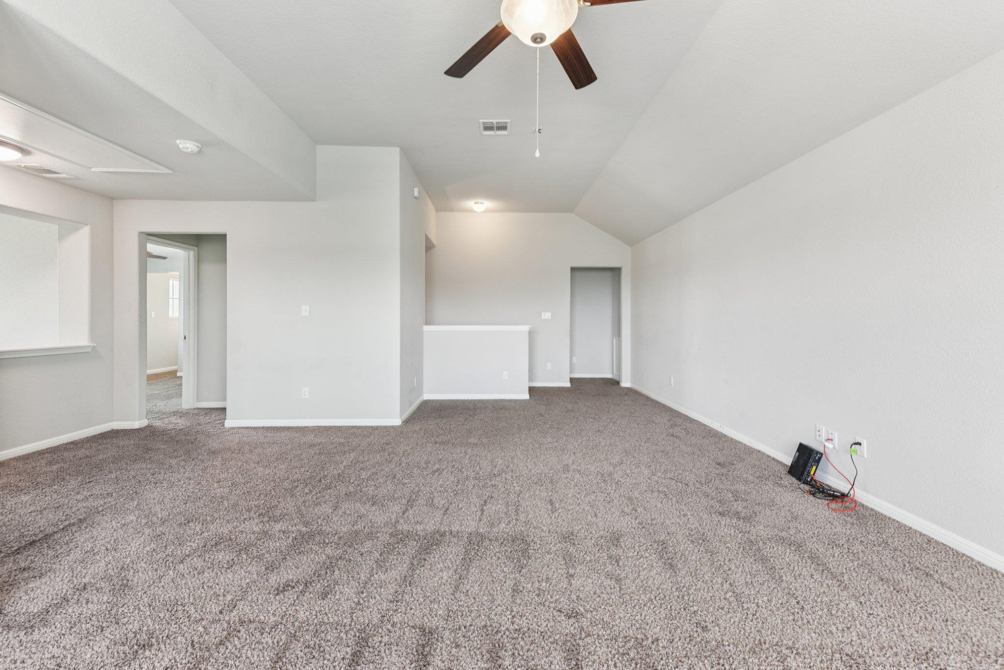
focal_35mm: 14
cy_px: 335
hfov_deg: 104.2
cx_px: 502
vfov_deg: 81.2
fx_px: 390
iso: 280
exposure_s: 1/8
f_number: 8
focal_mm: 14
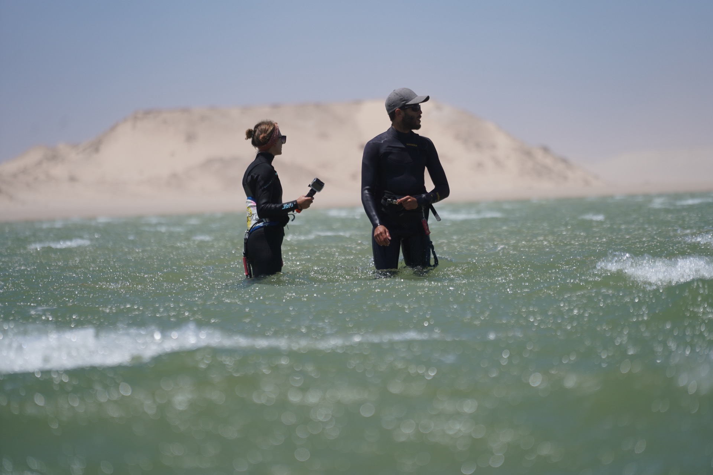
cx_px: 356
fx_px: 3961
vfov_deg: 6.9
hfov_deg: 10.3
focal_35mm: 200
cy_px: 238
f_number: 4
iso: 125
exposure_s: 1/2000
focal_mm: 200
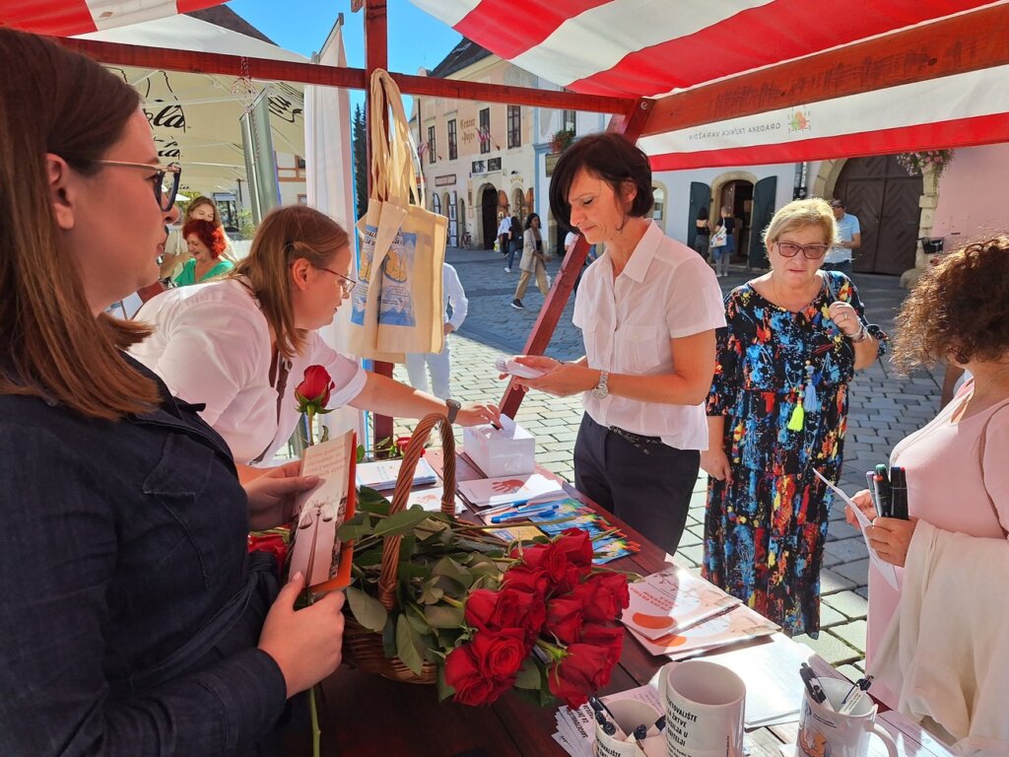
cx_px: 504
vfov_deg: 58.9
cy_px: 378
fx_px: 670
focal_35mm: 23
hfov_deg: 73.9
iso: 40
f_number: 1.8
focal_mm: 5.54
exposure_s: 1/1427
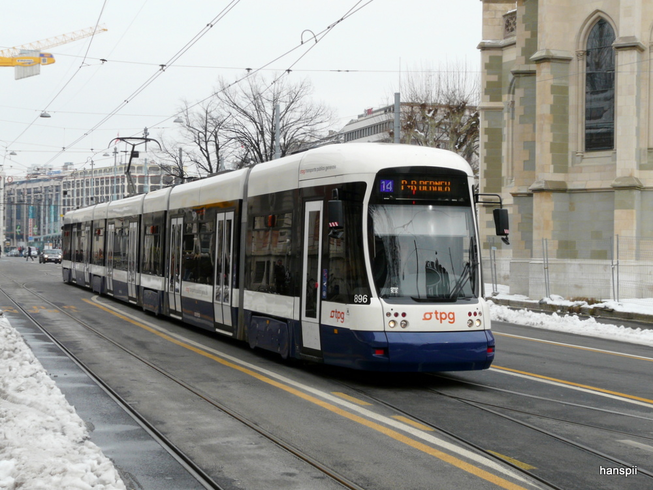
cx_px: 326
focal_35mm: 58
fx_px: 1094
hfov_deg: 33.2
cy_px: 245
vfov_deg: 25.2
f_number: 5.6
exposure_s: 1/250
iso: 100
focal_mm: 9.5
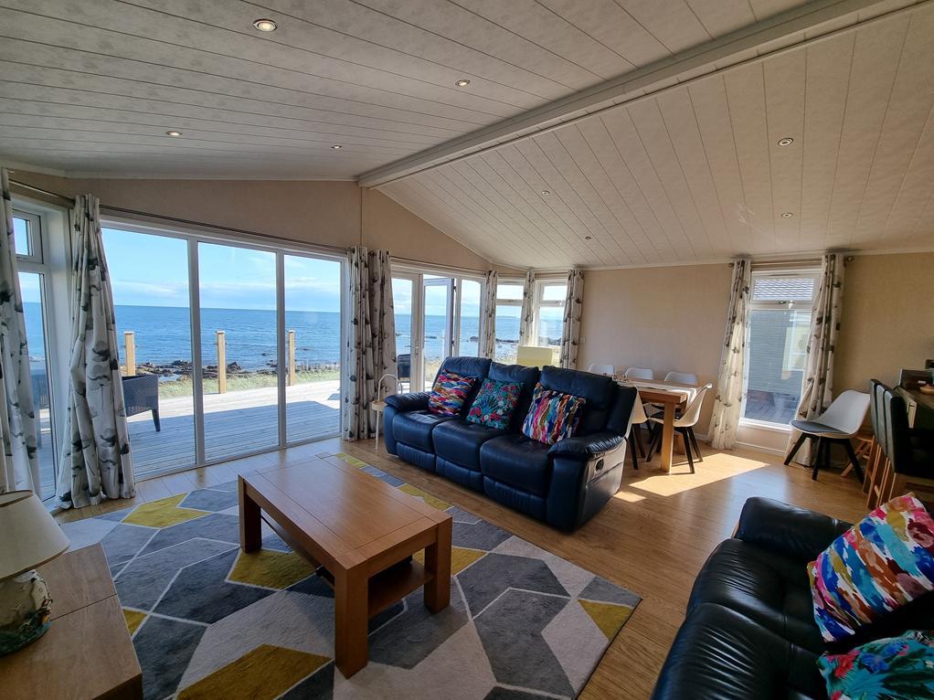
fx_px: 351
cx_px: 467
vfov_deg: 89.9
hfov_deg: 106.2
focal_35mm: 13
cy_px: 350
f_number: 2.2
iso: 50
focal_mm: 2.2
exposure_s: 1/422
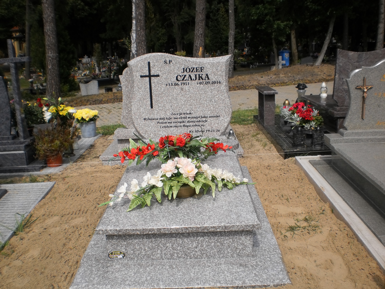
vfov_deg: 39.7
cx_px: 192
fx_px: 400
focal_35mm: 36
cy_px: 144
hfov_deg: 51.4
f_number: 4.6
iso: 100
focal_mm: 6.3
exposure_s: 1/1250
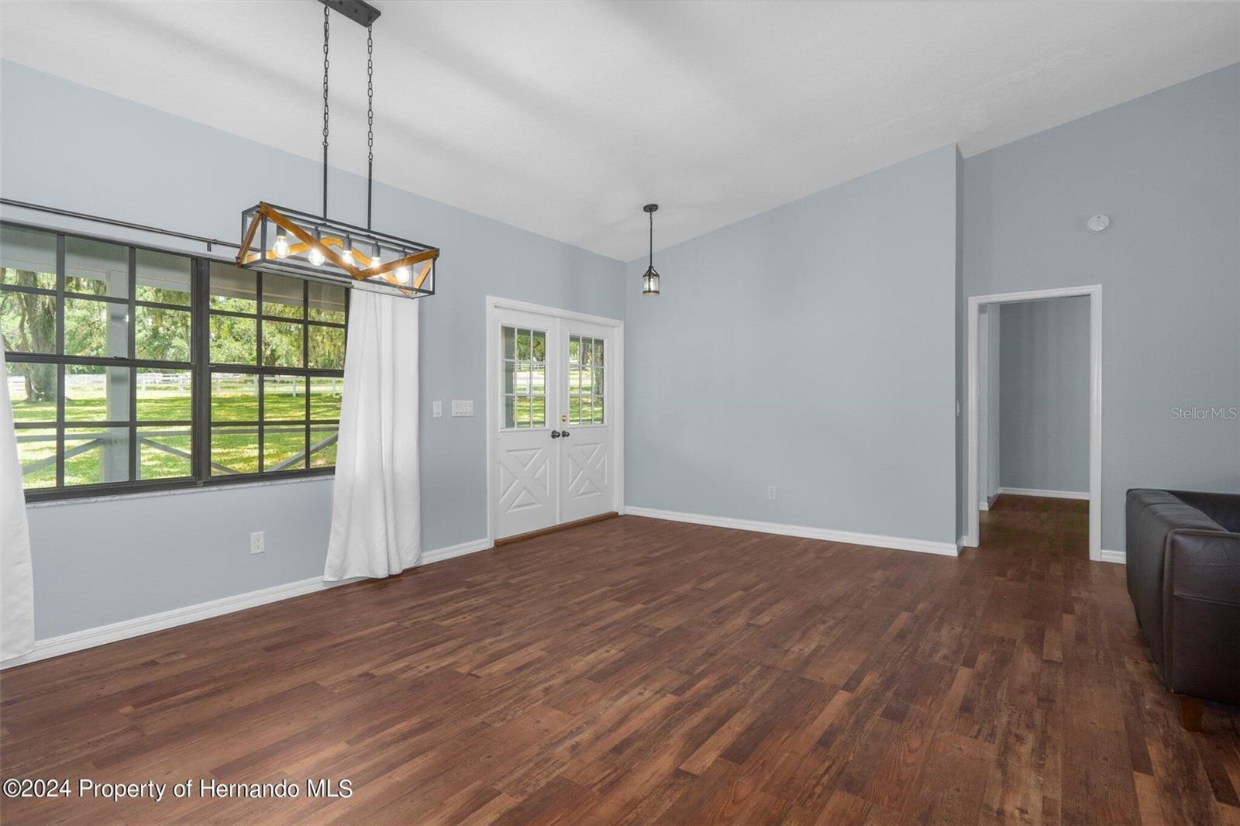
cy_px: 413
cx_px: 620
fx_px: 585
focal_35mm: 17
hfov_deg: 93.3
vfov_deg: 70.4
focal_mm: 17
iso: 400
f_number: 8
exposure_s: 1/6
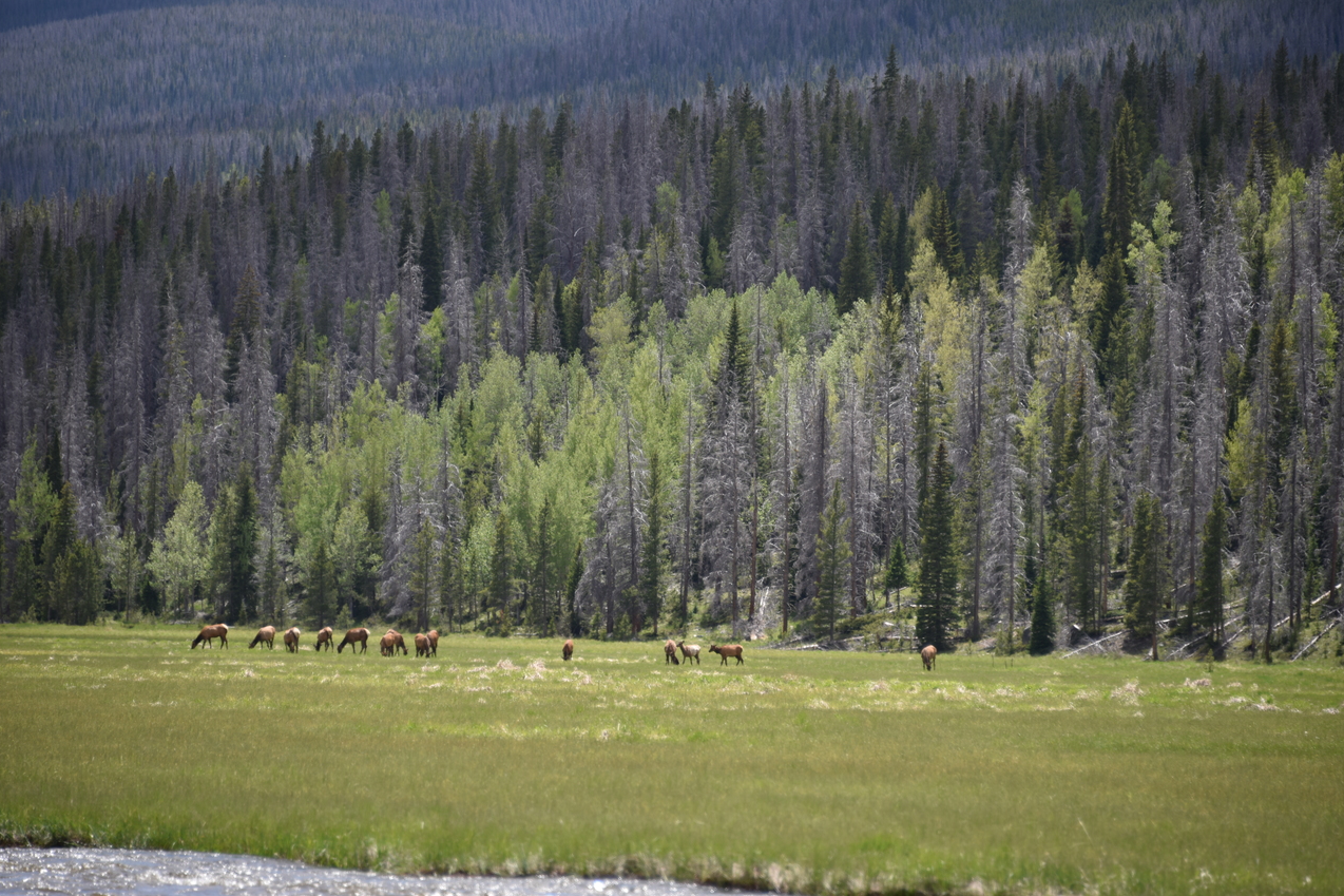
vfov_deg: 6.5
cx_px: 672
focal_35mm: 211
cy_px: 450
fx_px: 7876
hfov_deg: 9.8
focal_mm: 210
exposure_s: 1/500
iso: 140
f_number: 5.6
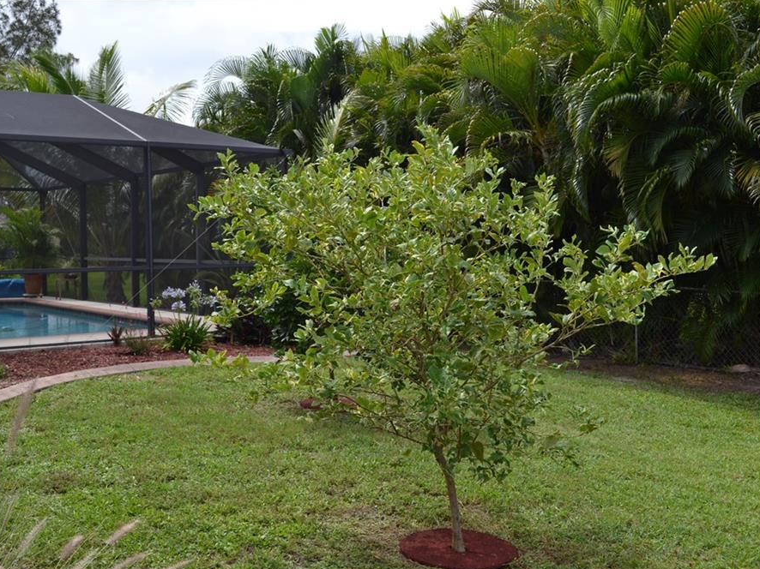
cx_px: 361
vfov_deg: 35.9
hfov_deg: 46.8
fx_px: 878
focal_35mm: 40
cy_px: 290
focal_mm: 24
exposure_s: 1/200
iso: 100
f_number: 7.1
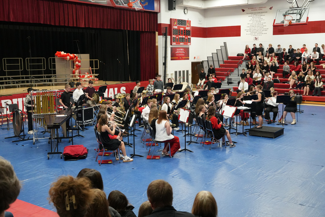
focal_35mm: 45
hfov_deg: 43.6
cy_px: 108
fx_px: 406
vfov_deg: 29.9
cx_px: 162
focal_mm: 30
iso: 4000
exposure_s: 1/200
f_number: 4.5
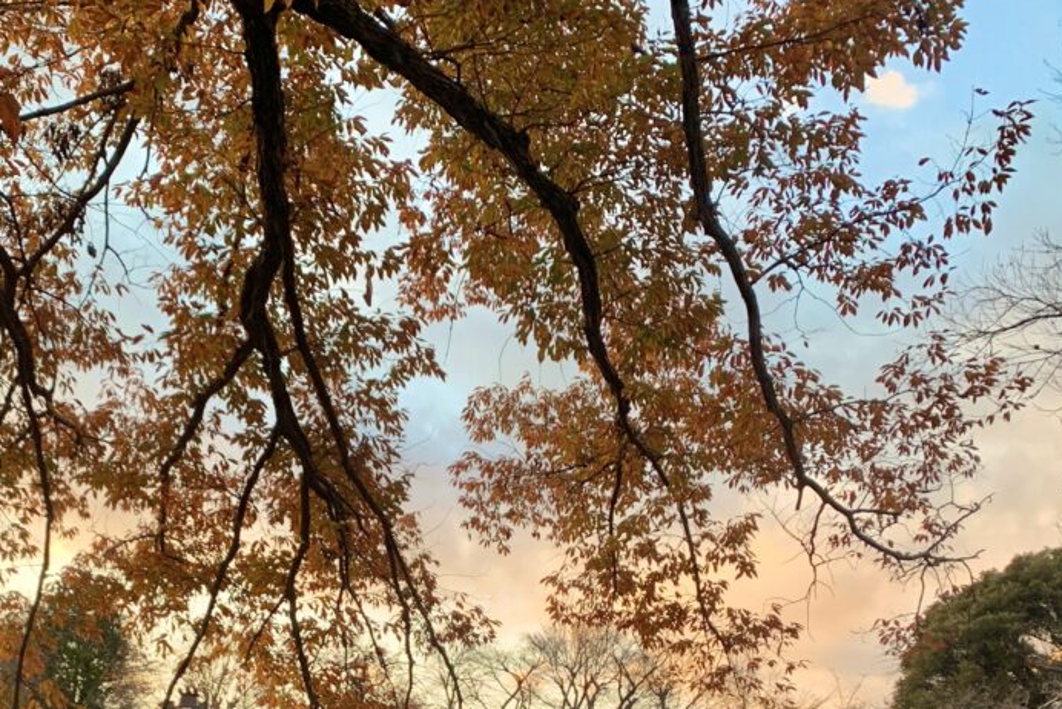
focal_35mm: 50
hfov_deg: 39.1
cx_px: 344
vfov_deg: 25.5
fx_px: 1476
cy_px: 729
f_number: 1.8
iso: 32
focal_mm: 4.25
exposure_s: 1/121
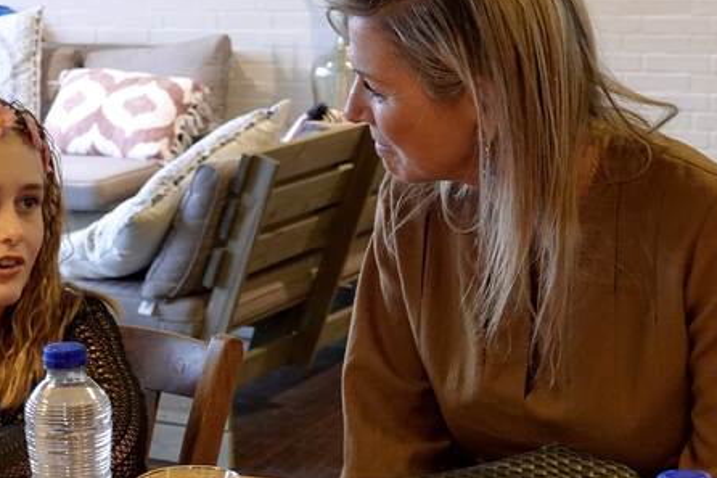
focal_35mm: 80
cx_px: 150
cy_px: 281
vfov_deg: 17.0
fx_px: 1593
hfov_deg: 25.0
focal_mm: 15.73
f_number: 3.2
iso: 800
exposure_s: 1/40
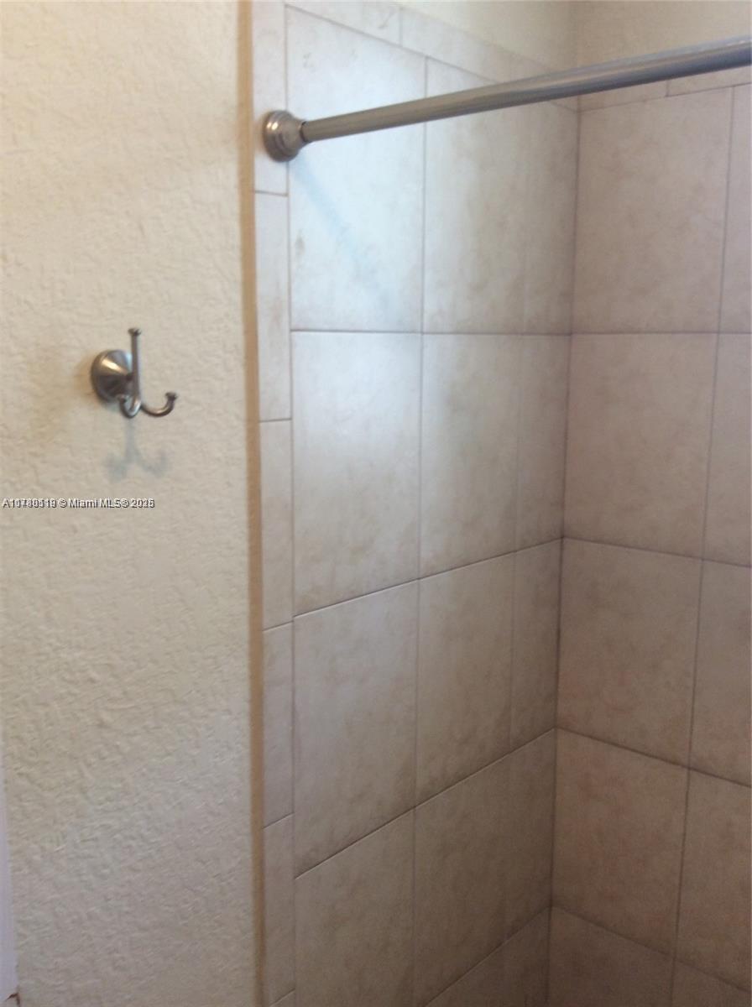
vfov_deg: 56.9
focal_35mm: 32
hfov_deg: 44.0
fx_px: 930
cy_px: 504
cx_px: 376
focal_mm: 3.3
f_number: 2.4
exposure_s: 1/30
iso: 40
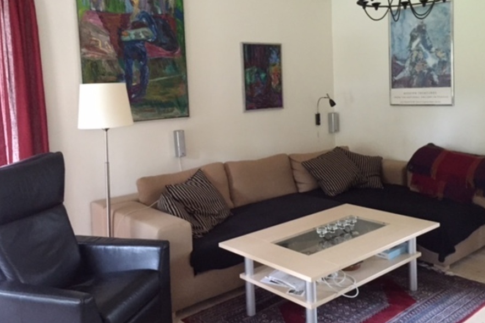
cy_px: 122
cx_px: 255
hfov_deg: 54.4
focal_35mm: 35
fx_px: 471
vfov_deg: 37.6
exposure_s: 1/17
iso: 400
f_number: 2.2
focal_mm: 4.15
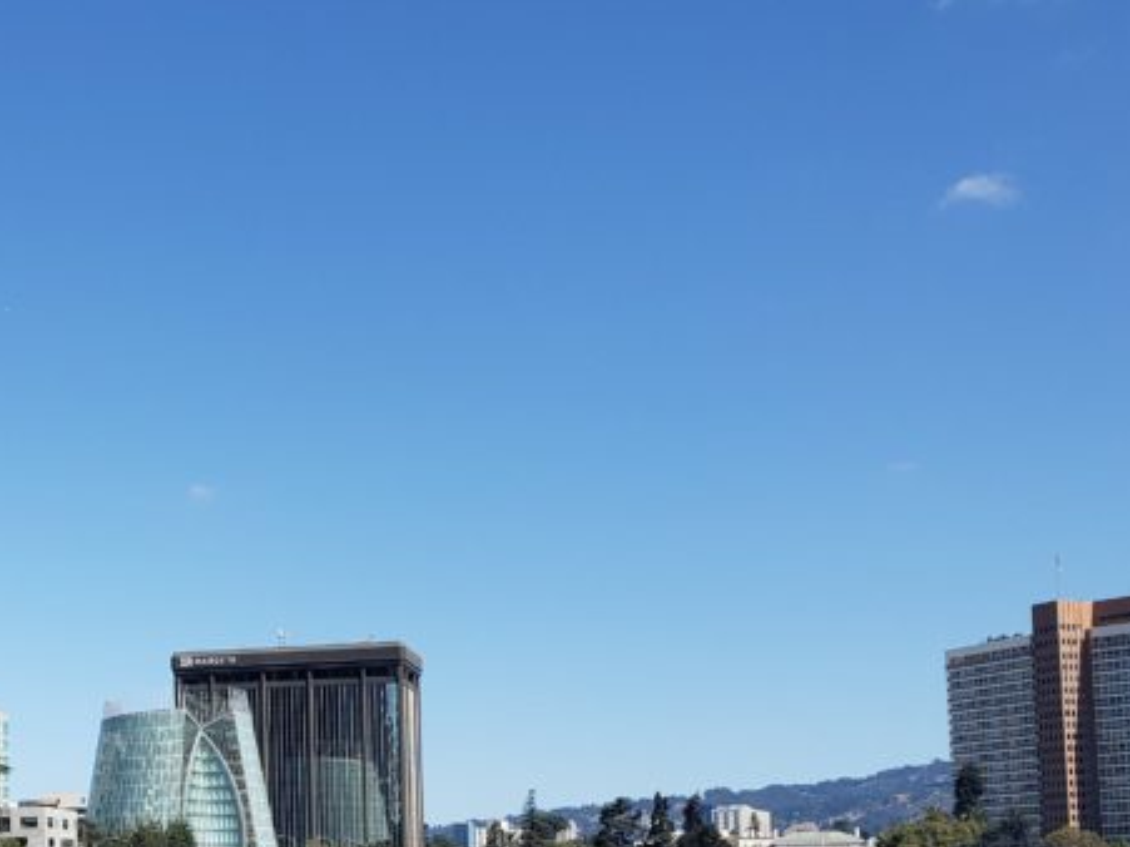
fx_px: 1925
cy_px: 712
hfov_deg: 30.9
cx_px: 65
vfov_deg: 24.3
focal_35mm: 59
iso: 50
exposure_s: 1/1457
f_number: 2.4
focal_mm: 4.3
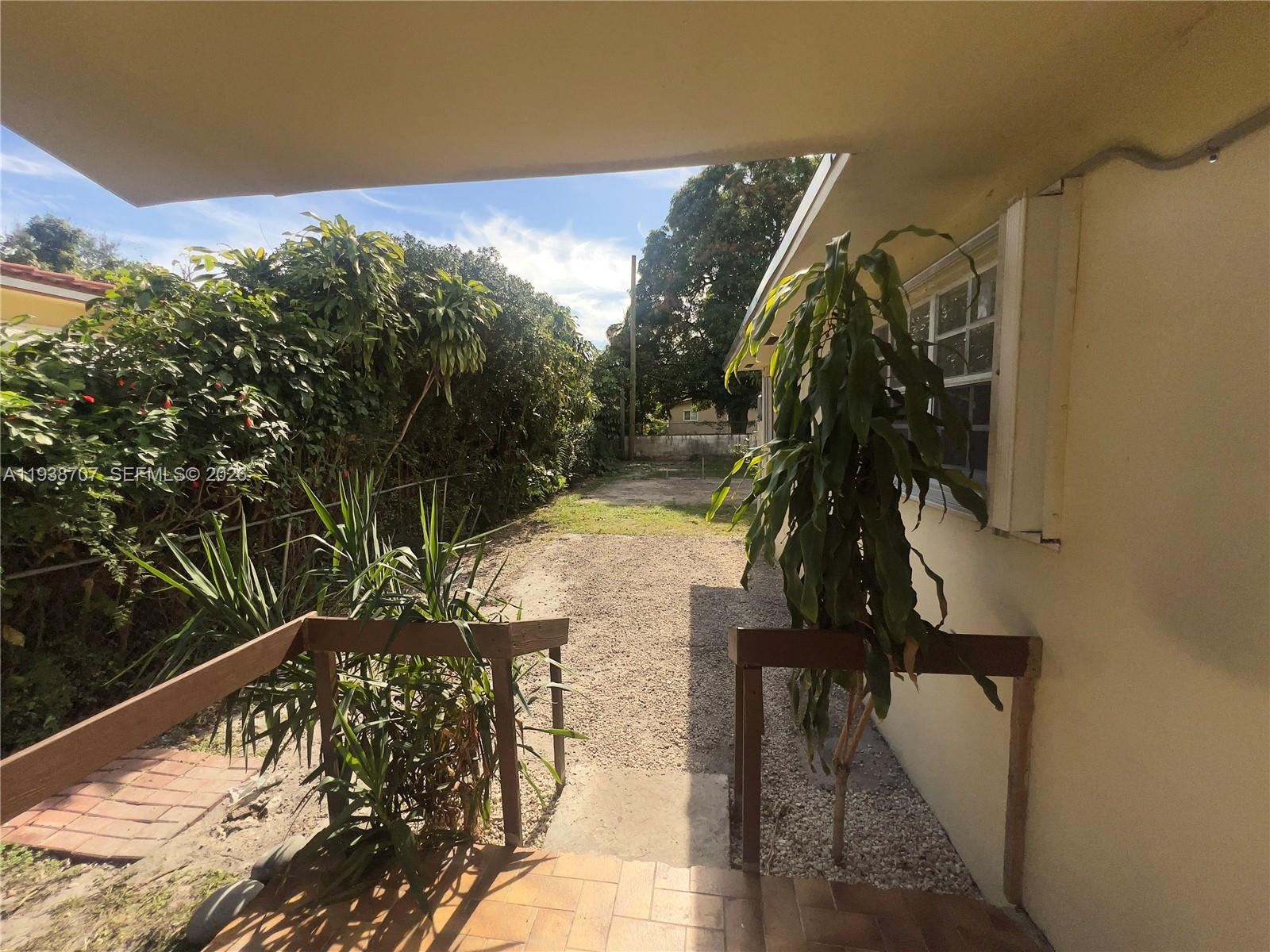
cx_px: 635
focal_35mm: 13
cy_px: 476
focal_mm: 1.57
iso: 25
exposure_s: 1/1876
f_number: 1.8
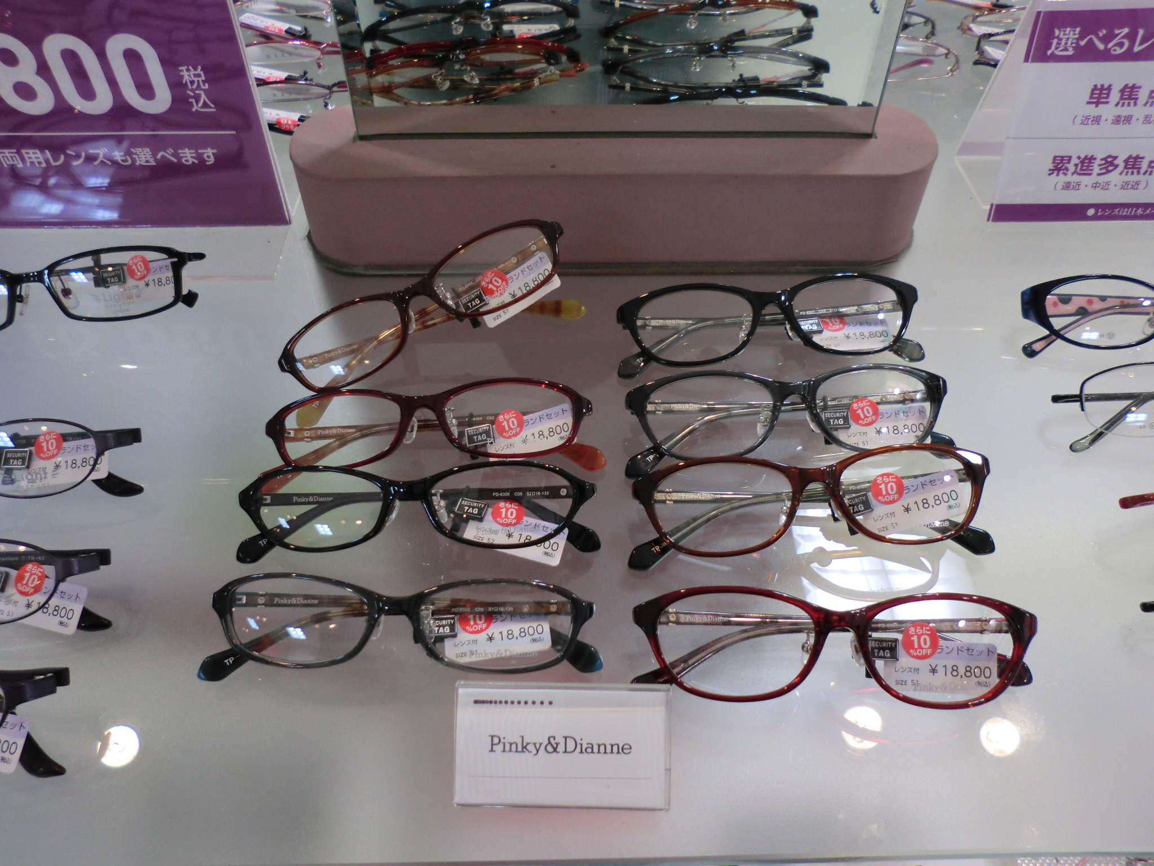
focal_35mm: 27
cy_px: 433
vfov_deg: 51.4
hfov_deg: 65.3
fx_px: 900
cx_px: 577
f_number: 3.2
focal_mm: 4.9
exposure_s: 1/60
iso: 125
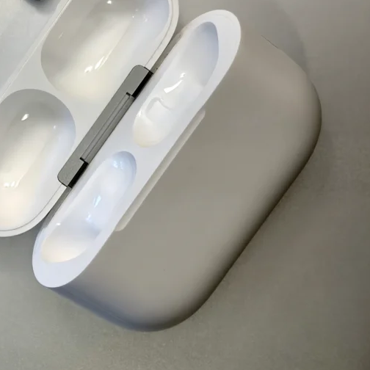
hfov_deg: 18.3
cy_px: 104
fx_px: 1125
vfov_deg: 18.6
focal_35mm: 93
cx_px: 12
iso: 40
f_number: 1.6
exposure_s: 1/60
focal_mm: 5.96
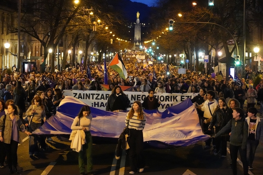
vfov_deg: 12.3
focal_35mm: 111
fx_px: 811
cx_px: 130
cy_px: 84
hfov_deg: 18.4
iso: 25600
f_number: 4
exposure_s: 1/250
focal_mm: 105
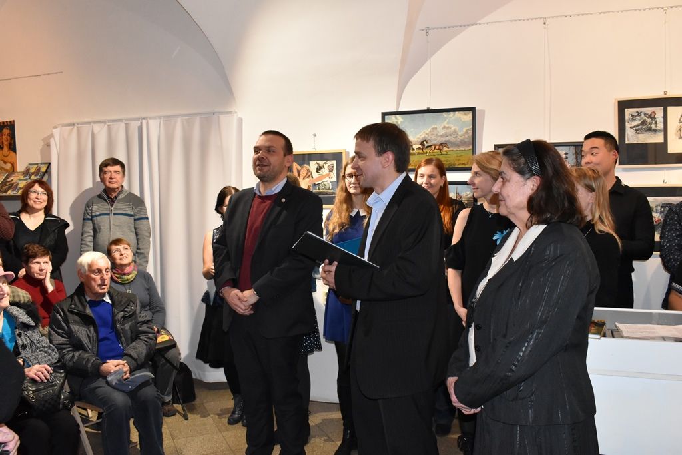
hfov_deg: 59.5
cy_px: 228
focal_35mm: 32
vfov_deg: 41.7
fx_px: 597
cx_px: 341
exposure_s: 1/60
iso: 2800
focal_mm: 21
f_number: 8
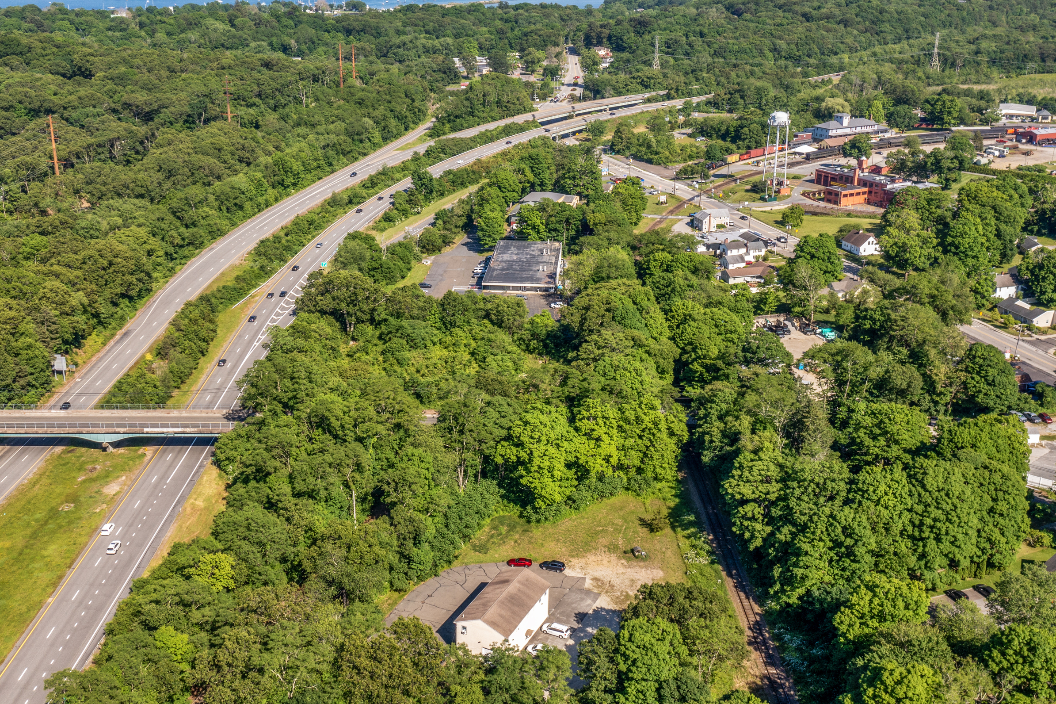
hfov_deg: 53.0
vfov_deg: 36.8
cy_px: 316
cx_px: 458
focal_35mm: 36
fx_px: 1056
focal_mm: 10.26
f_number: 6.3
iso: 100
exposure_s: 1/240
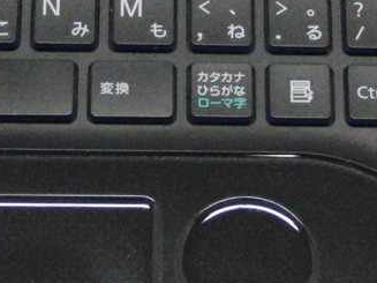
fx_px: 1971
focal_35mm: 181
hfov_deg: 10.9
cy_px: 74
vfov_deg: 8.2
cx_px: 193
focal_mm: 6.42
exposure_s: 1/40
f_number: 3.6
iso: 800
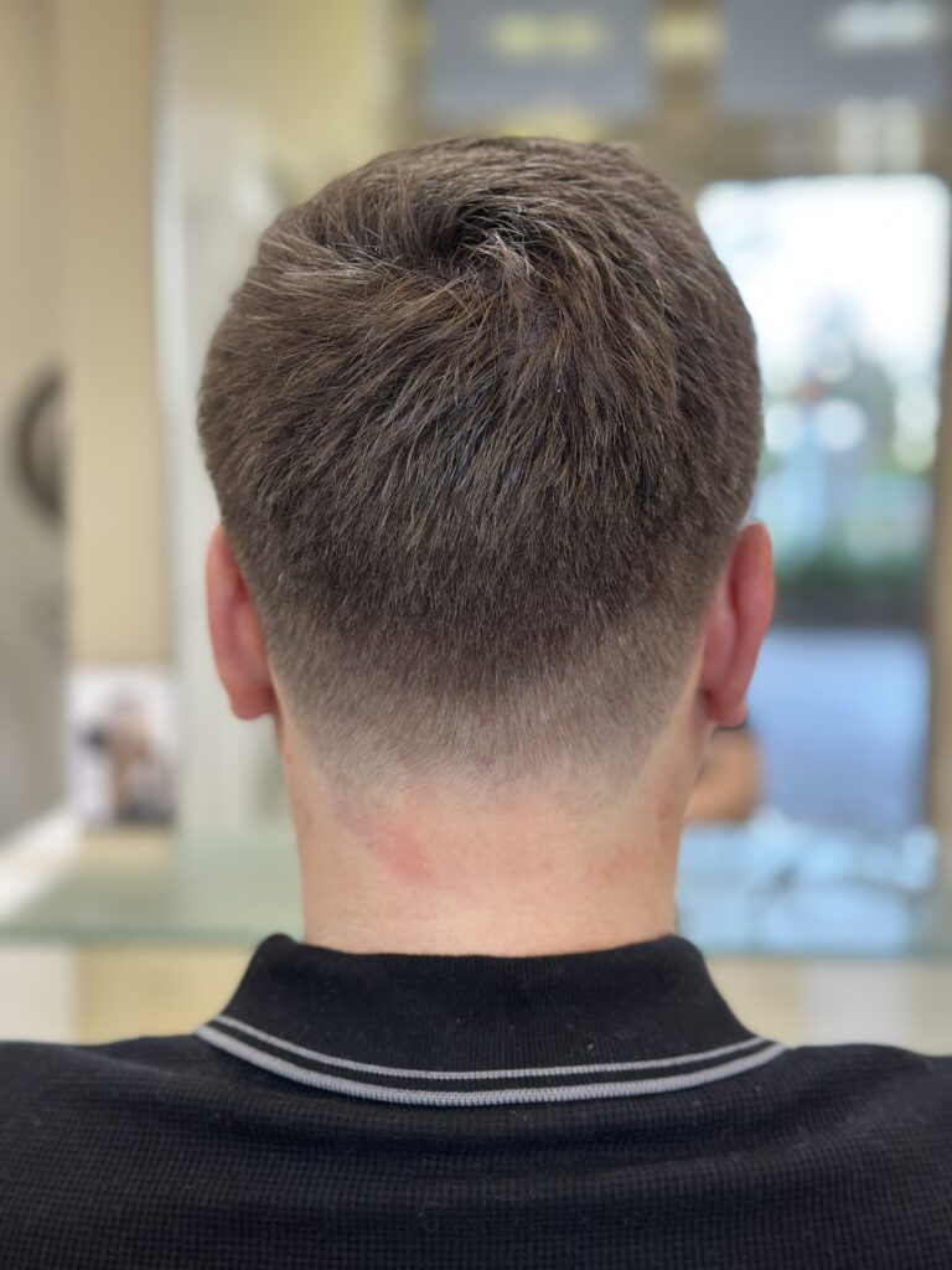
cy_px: 635
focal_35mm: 48
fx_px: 1760
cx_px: 476
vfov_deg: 39.7
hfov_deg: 30.3
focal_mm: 6.86
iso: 100
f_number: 1.78
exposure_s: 1/100
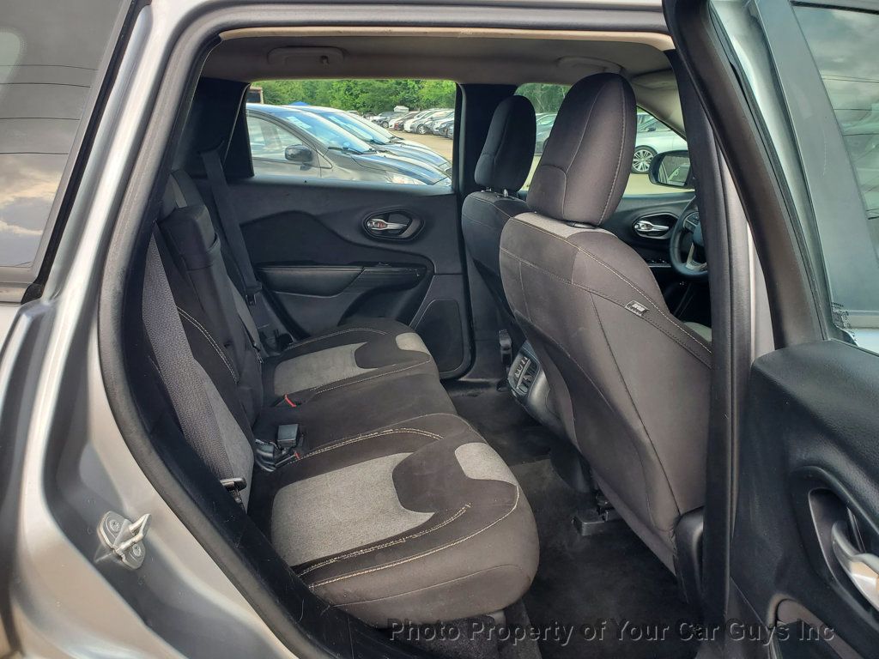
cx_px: 440
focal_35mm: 26
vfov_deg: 53.1
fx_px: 660
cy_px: 330
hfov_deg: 67.3
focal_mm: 4.3
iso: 50
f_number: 2.4
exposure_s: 1/244
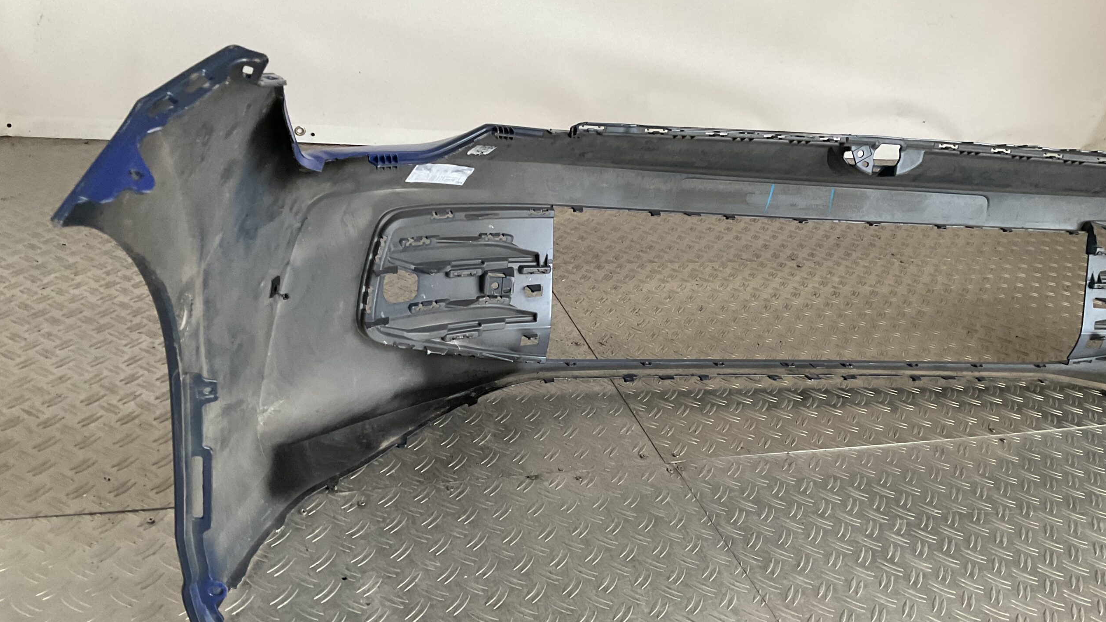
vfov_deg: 36.6
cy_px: 353
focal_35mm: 32
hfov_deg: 61.0
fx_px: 938
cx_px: 551
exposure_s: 1/60
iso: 125
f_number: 1.8
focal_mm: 3
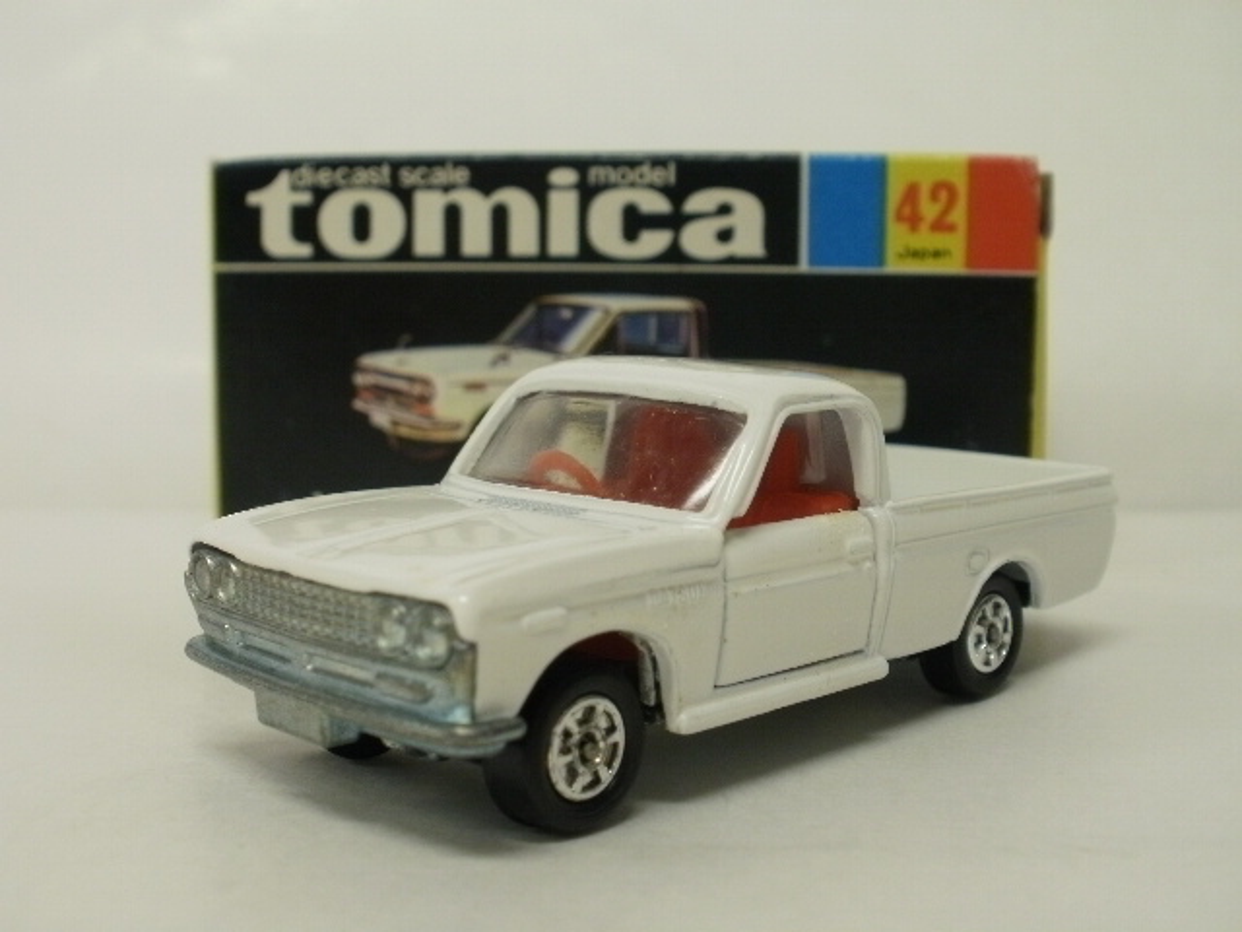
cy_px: 466
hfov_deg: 42.9
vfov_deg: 32.9
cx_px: 621
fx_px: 1579
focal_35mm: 44
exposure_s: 1/13
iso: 125
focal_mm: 7.7
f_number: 4
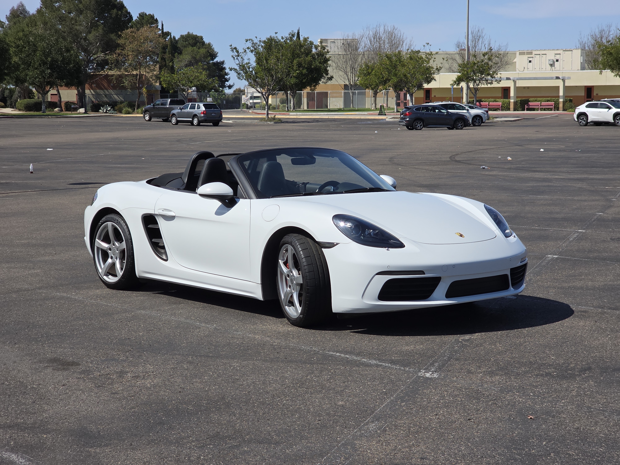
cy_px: 232
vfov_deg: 21.3
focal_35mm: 69
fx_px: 1236
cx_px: 310
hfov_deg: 28.2
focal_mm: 7.9
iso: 50
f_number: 2.4
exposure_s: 1/2945
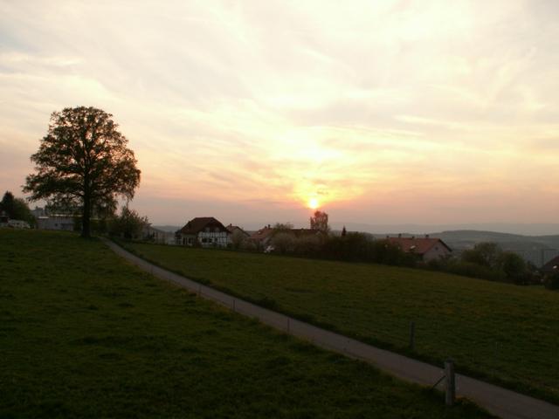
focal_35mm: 35
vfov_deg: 40.7
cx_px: 280
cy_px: 210
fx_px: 565
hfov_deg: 52.6
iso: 50
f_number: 4.5
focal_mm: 5.86
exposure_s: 1/100
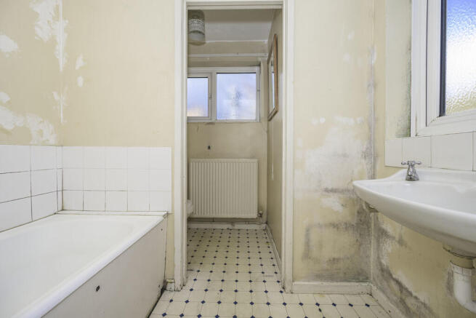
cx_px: 238
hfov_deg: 104.2
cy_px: 159
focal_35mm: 14
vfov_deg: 81.2
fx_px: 185
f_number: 6.3
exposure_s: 1/160
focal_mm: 14
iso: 320
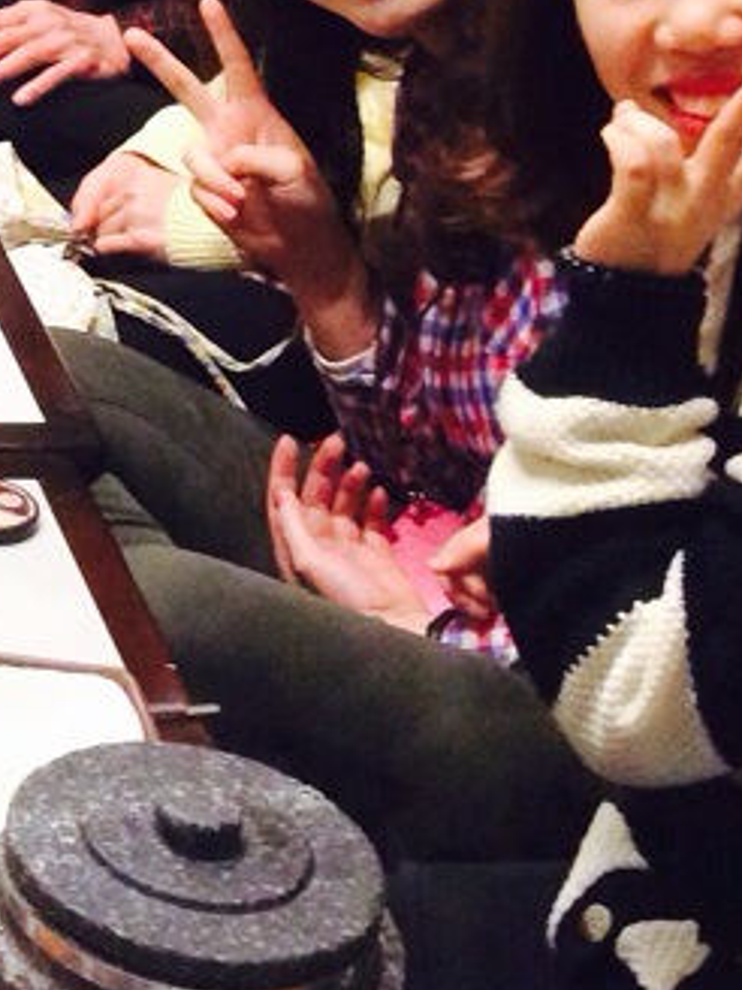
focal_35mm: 117
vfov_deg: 16.3
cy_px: -115
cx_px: -576
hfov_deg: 11.7
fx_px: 3344
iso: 320
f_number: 2.2
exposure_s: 1/30
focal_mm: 4.12
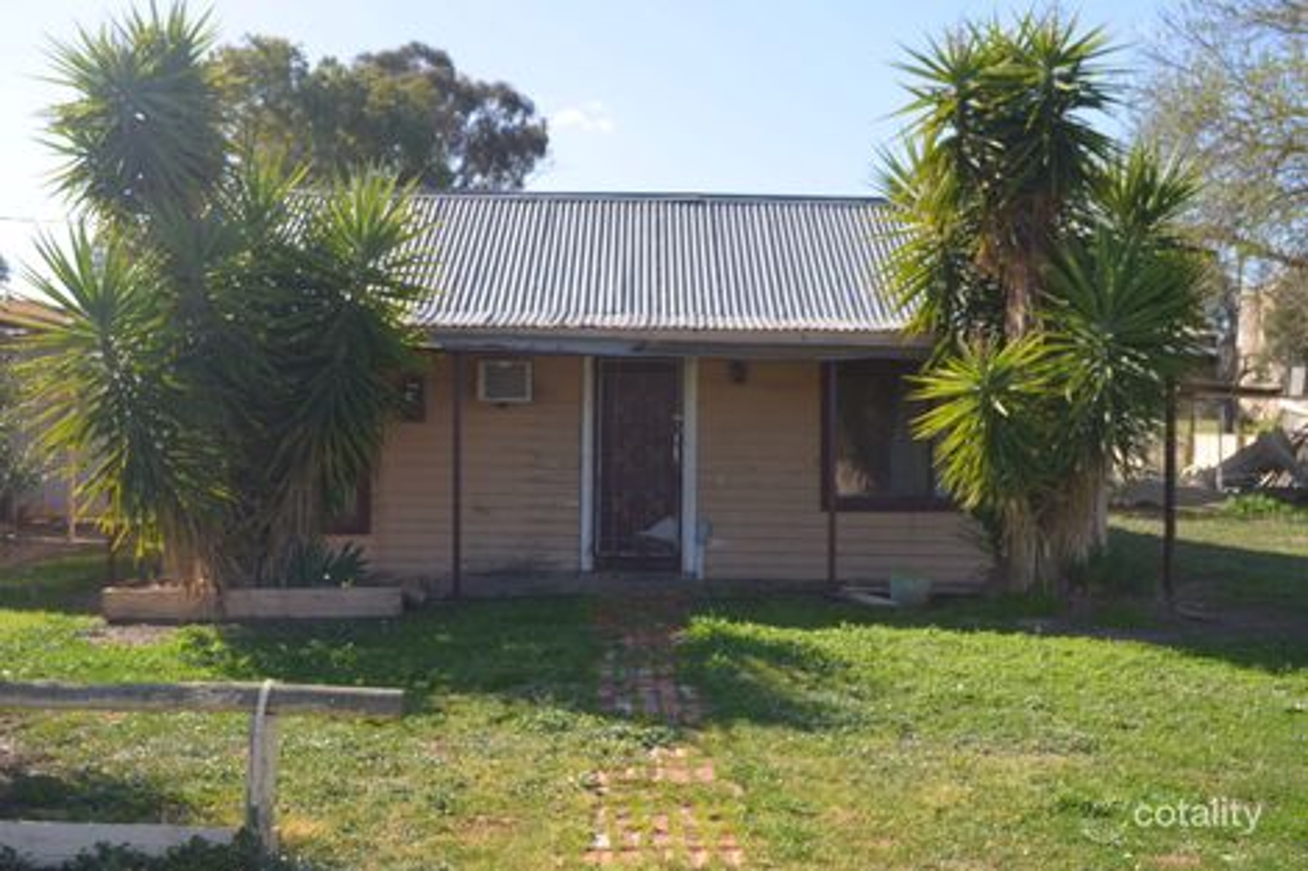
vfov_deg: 34.2
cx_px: 654
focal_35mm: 39
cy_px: 436
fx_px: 1416
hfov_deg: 49.6
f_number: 6.3
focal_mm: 26
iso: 100
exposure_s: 1/200
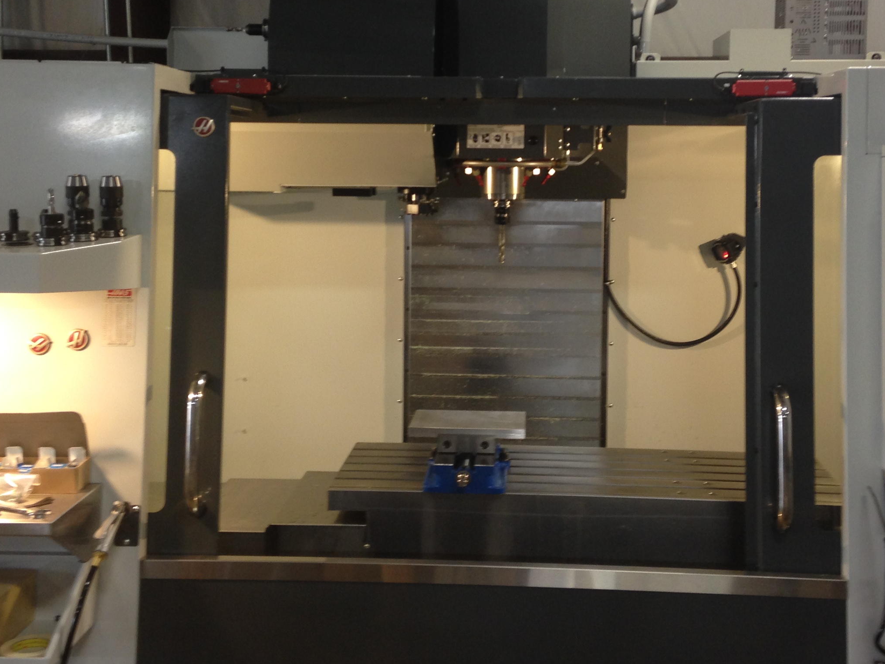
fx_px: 1355
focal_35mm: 53
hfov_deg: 36.2
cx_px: 464
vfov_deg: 27.3
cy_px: 207
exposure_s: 1/20
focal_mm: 4.12
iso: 64
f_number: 2.4
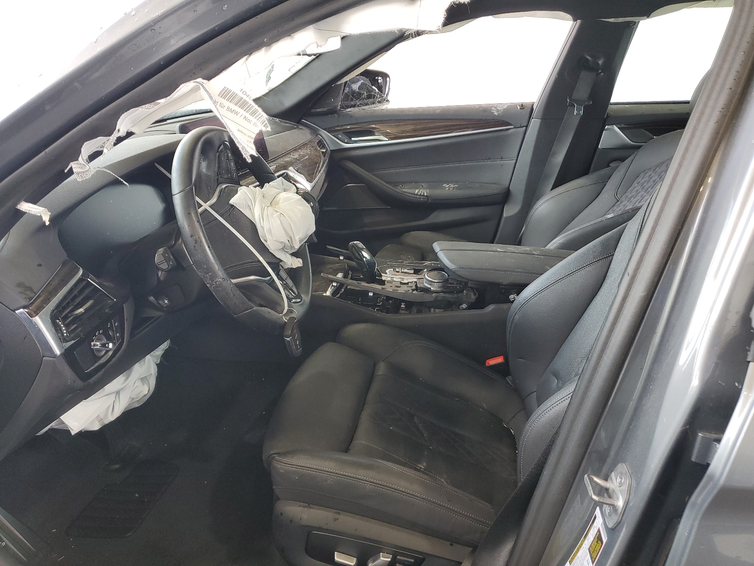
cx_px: 377
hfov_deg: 67.3
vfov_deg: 53.1
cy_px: 283
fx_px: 566
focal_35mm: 26
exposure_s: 1/120
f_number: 1.5
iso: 78
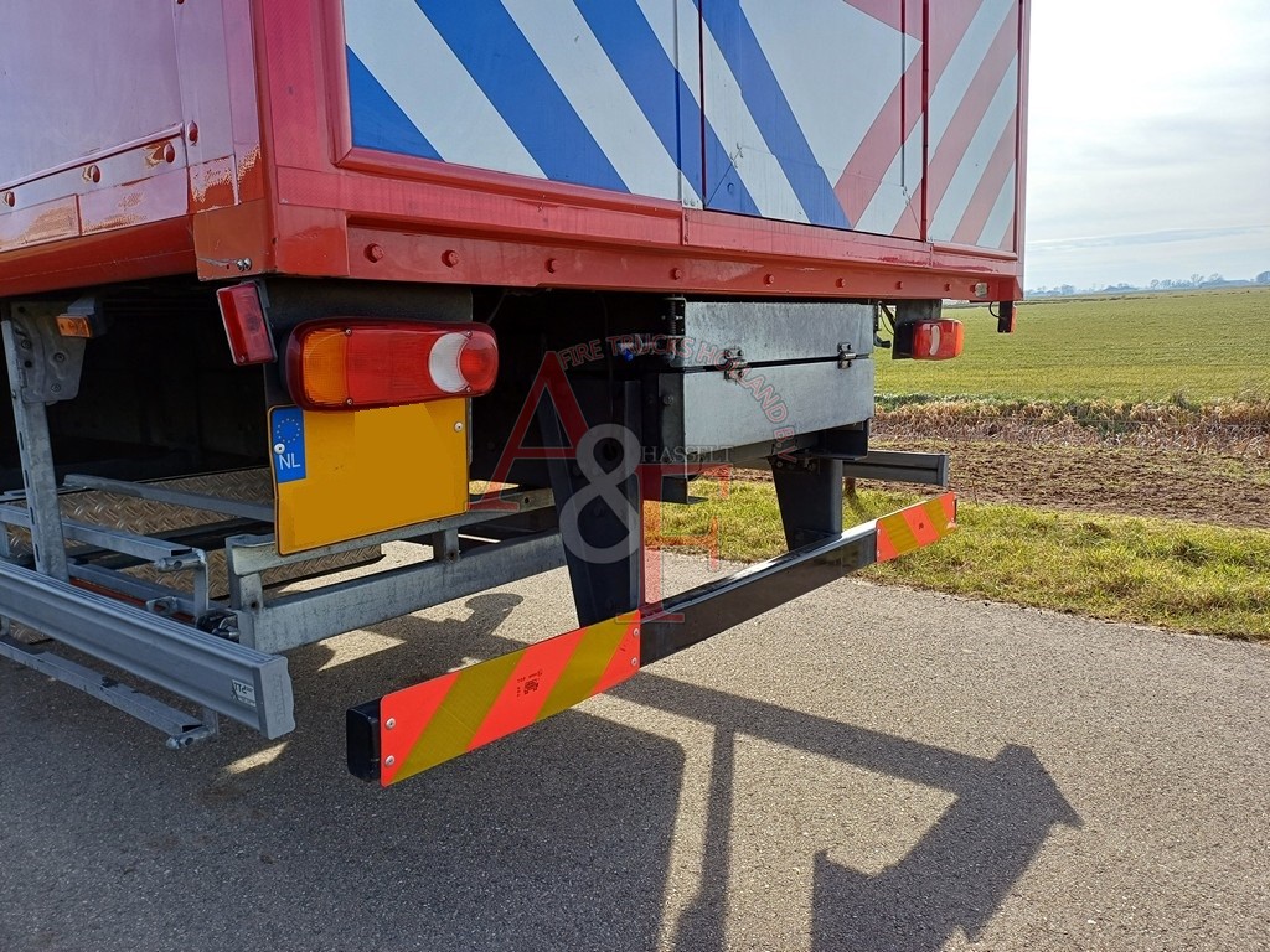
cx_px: 635
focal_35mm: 25
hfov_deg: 69.4
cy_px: 476
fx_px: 917
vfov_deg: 54.9
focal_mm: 4.65
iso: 50
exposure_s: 1/447
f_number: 1.8
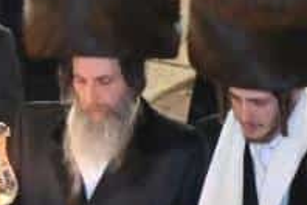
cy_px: 281
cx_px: 332
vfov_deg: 3.0
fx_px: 3846
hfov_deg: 4.6
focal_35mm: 451
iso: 1600
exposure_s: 1/125
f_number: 4
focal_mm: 58
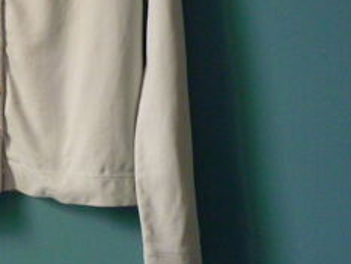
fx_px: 690
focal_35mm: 68
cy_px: 14
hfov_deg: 27.2
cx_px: 12
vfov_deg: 21.1
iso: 400
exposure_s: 1/20
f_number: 3
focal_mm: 5.9
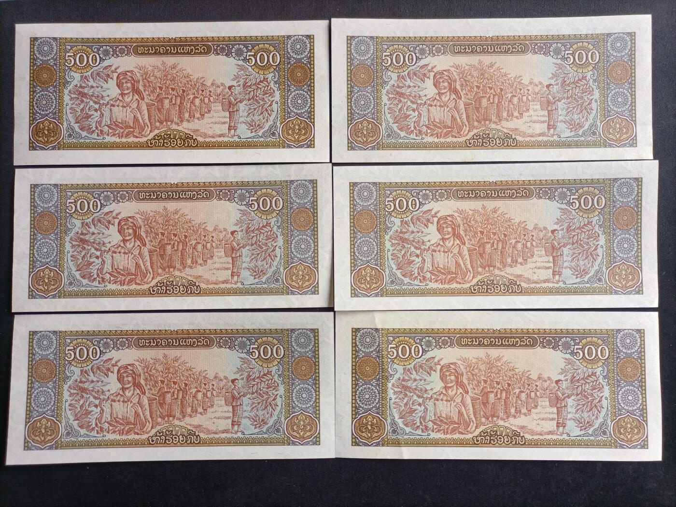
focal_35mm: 26
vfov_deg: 53.1
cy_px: 254
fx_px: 508
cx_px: 338
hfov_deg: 67.3
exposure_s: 1/100
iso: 183
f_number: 1.8
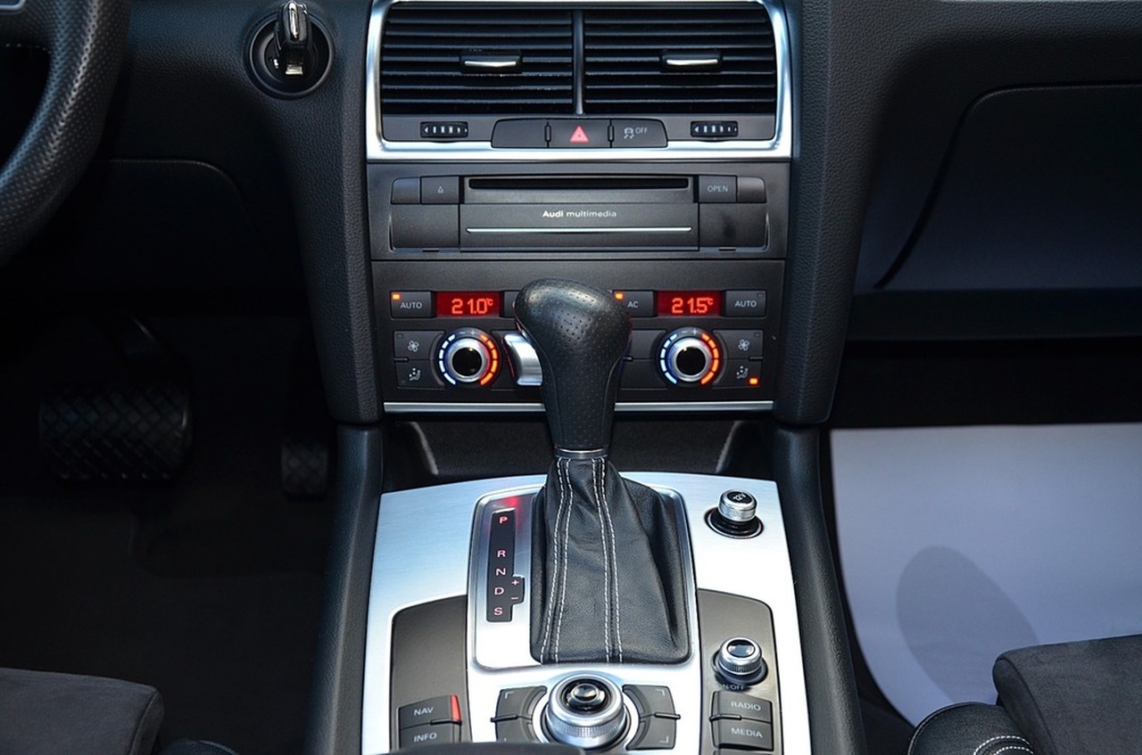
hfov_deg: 41.2
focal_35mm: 48
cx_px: 571
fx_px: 1519
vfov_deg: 27.9
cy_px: 378
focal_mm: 32
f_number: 4.2
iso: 400
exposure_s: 1/60
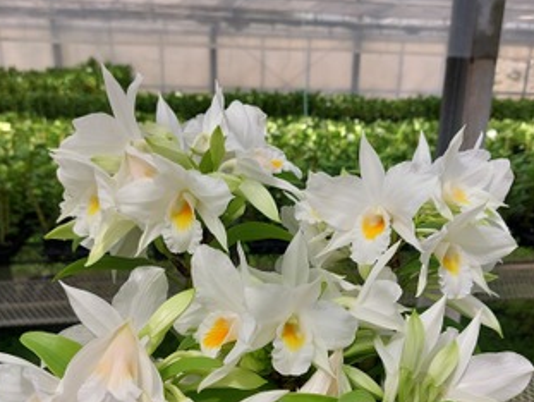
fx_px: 571
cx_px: 282
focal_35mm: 37
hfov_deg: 50.1
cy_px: 304
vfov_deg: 37.7
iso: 25
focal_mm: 5.23
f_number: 1.8
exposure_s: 1/440
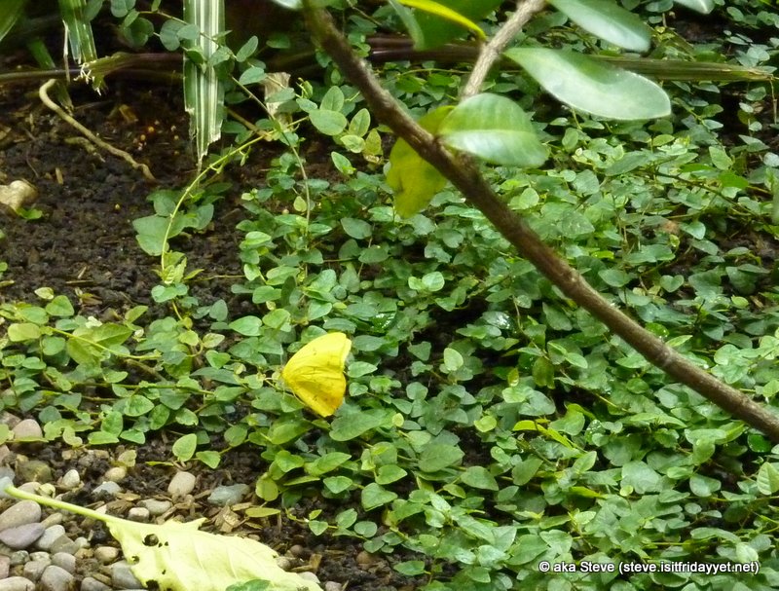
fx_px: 2441
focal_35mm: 108
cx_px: 390
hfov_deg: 18.1
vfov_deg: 13.8
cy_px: 296
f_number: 4.3
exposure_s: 1/30
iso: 800
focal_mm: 14.7
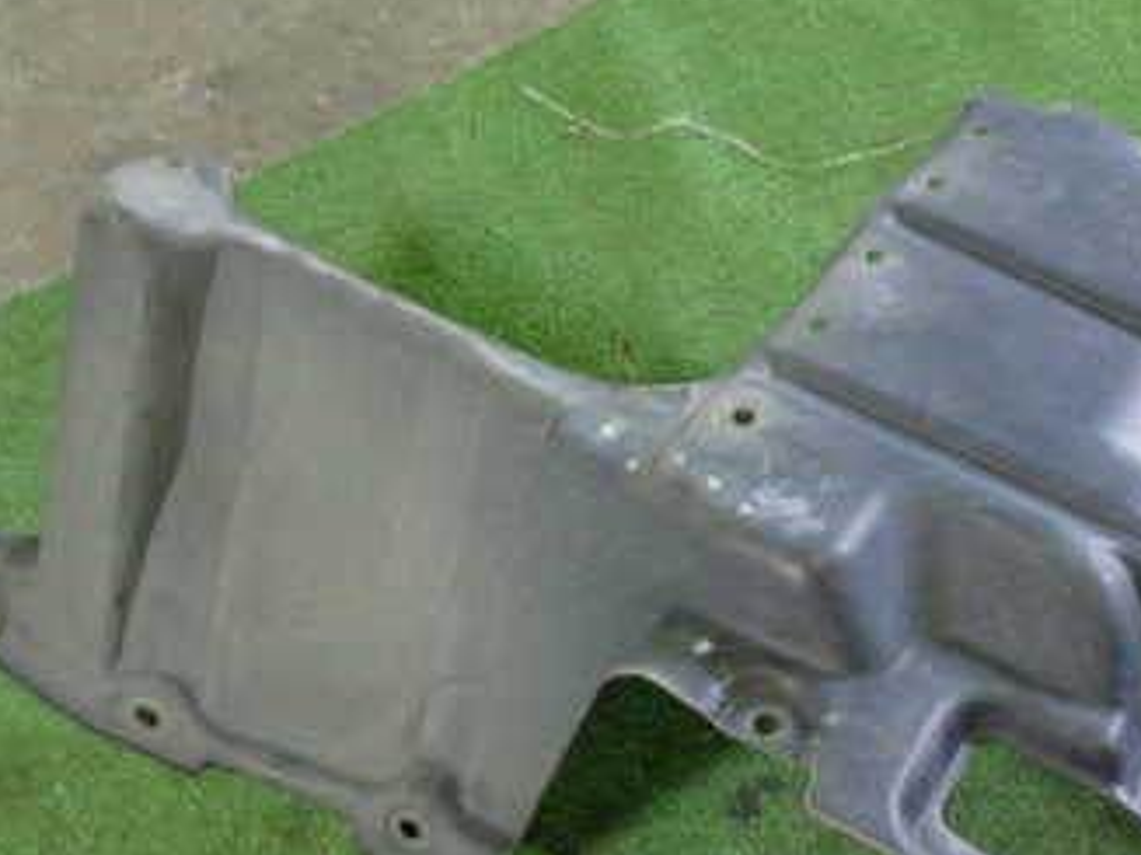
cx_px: 862
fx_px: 1812
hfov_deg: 34.2
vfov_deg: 26.3
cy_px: 590
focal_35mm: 55
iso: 640
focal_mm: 5.4
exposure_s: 1/30
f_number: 2.3
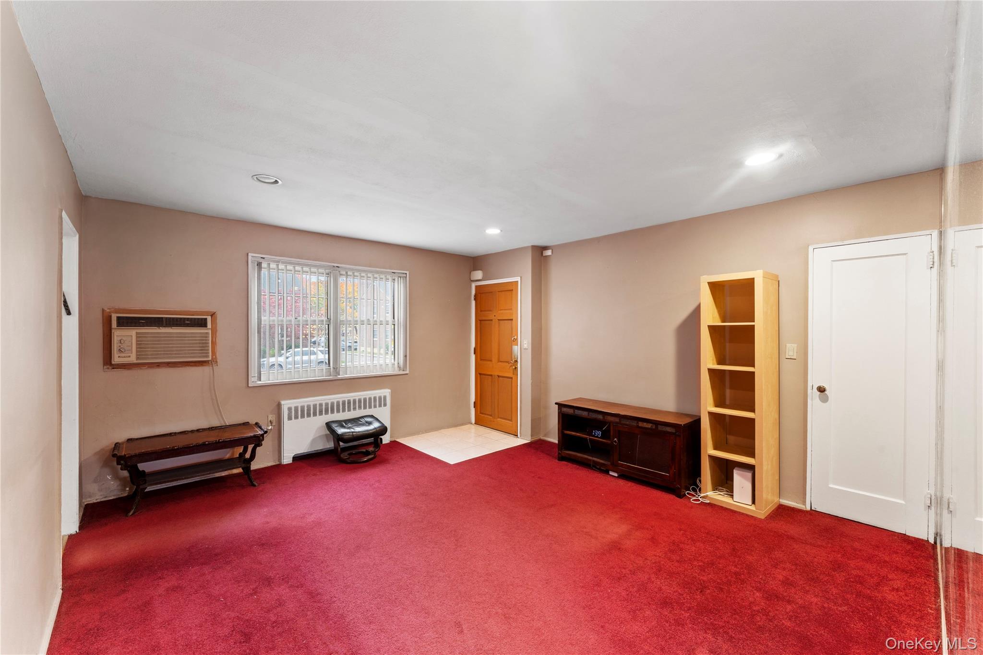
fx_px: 382
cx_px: 492
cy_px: 328
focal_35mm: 14
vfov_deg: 81.2
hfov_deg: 104.3
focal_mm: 14
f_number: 11
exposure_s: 1.6
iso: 100
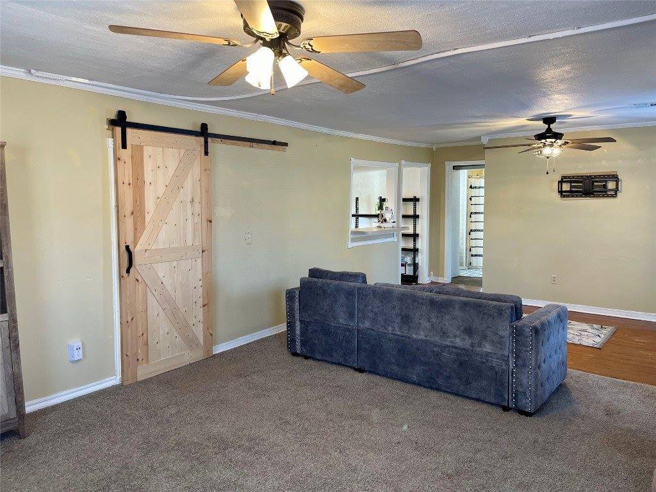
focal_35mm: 26
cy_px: 246
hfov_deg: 67.3
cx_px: 328
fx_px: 493
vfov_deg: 53.1
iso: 160
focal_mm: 5.1
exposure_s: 1/60
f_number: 1.6
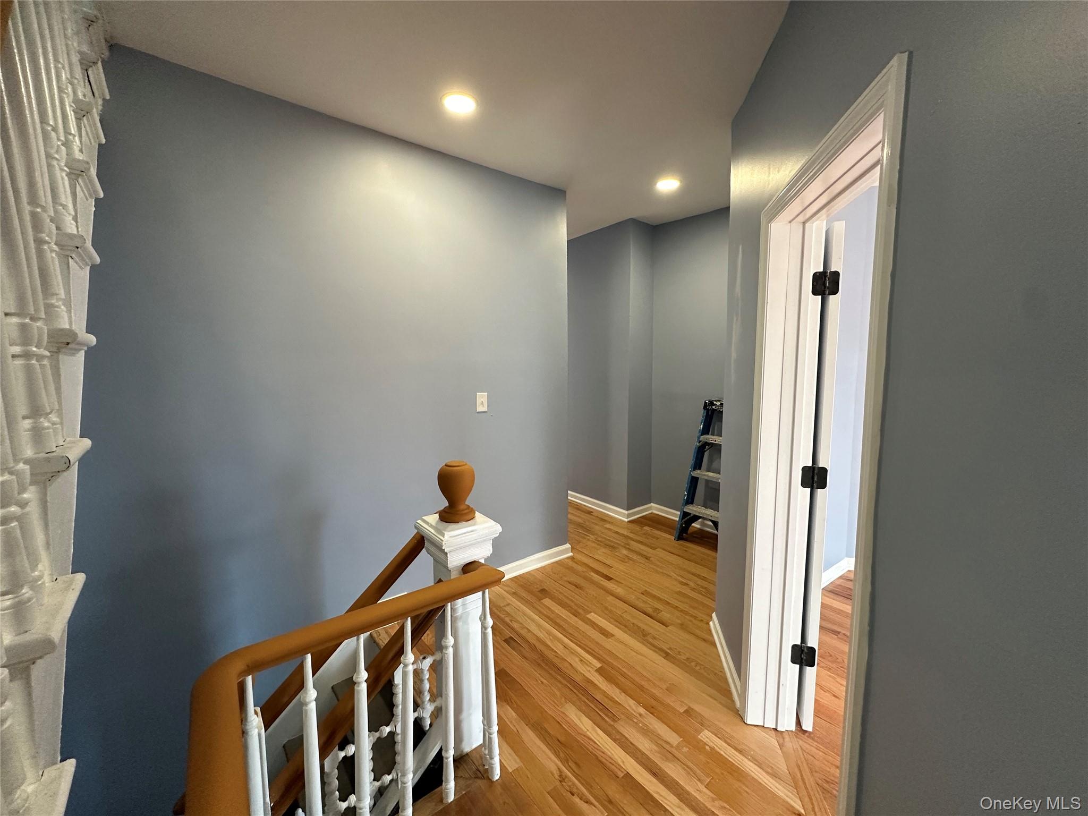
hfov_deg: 102.1
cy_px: 408
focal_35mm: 14
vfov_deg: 85.7
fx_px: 440
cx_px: 544
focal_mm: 2.22
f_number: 2.2
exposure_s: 1/120
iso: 250
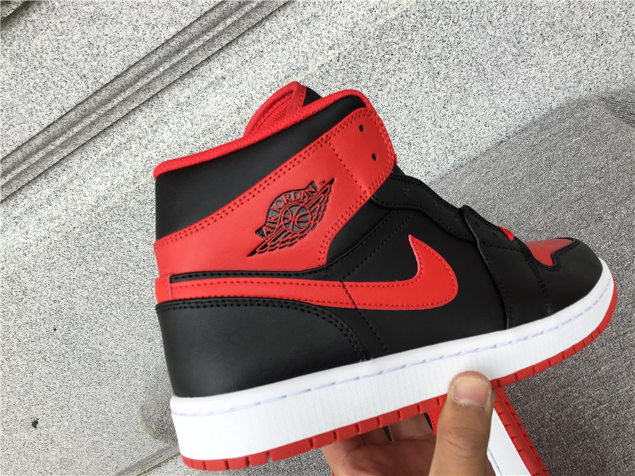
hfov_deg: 58.4
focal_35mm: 31
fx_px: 569
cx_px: 318
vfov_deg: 45.4
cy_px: 238
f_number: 2.4
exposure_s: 1/151
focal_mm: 3.3
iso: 25
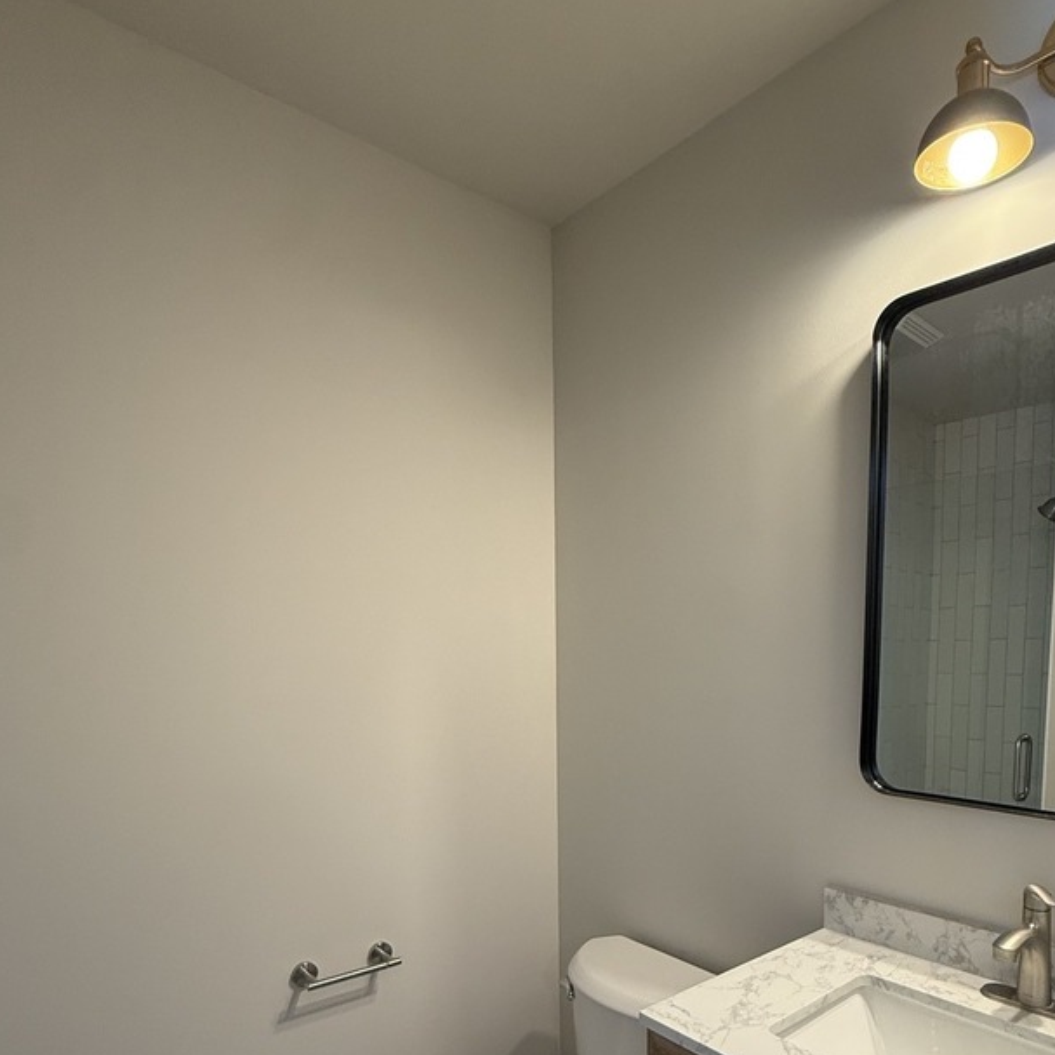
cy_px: 723
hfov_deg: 68.6
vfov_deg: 67.3
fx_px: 759
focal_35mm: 22
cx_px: 657
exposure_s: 1/120
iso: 200
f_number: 2.2
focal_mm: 2.22
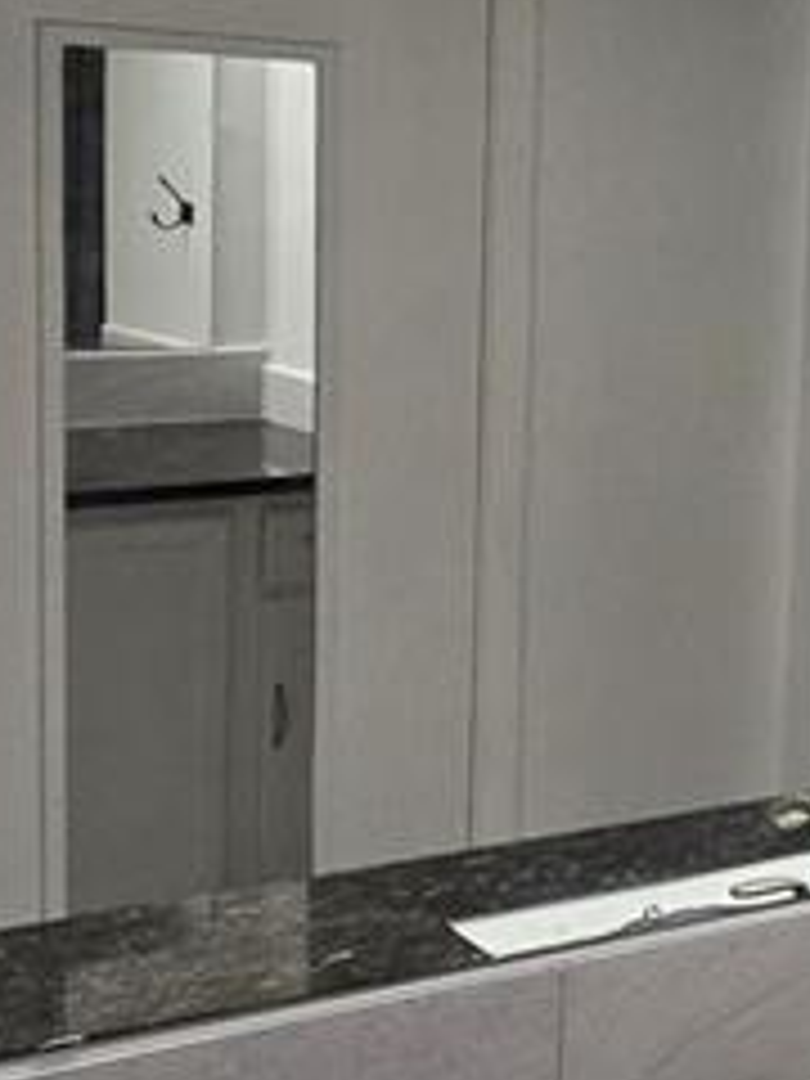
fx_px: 2028
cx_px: 1458
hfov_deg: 18.0
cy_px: 432
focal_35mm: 65
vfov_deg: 29.7
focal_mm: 2.2
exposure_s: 1/60
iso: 200
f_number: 2.2
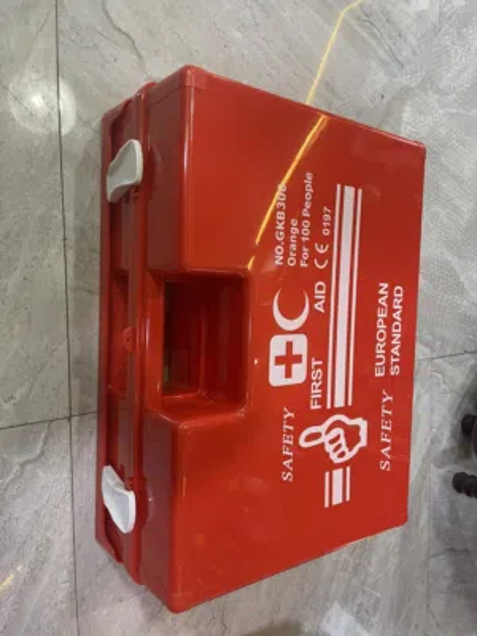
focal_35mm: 26
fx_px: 478
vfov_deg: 67.3
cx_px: 238
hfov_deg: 53.1
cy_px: 318
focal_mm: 4.2
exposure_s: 1/50
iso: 250
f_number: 1.6
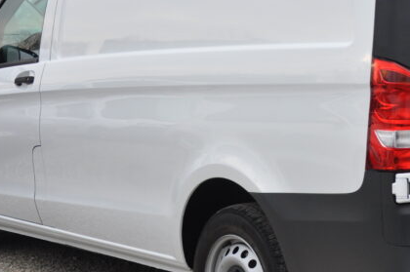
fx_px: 1081
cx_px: 332
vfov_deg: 14.4
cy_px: 112
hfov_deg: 21.2
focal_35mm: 95
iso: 400
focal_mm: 26
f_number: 4.5
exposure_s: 1/80
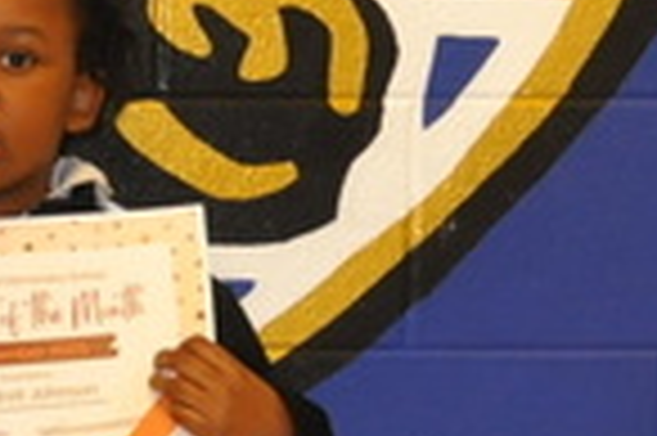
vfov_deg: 6.7
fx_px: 3751
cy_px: 151
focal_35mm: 206
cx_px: -783
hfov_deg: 9.2
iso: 800
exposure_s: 1/60
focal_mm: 25
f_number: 4
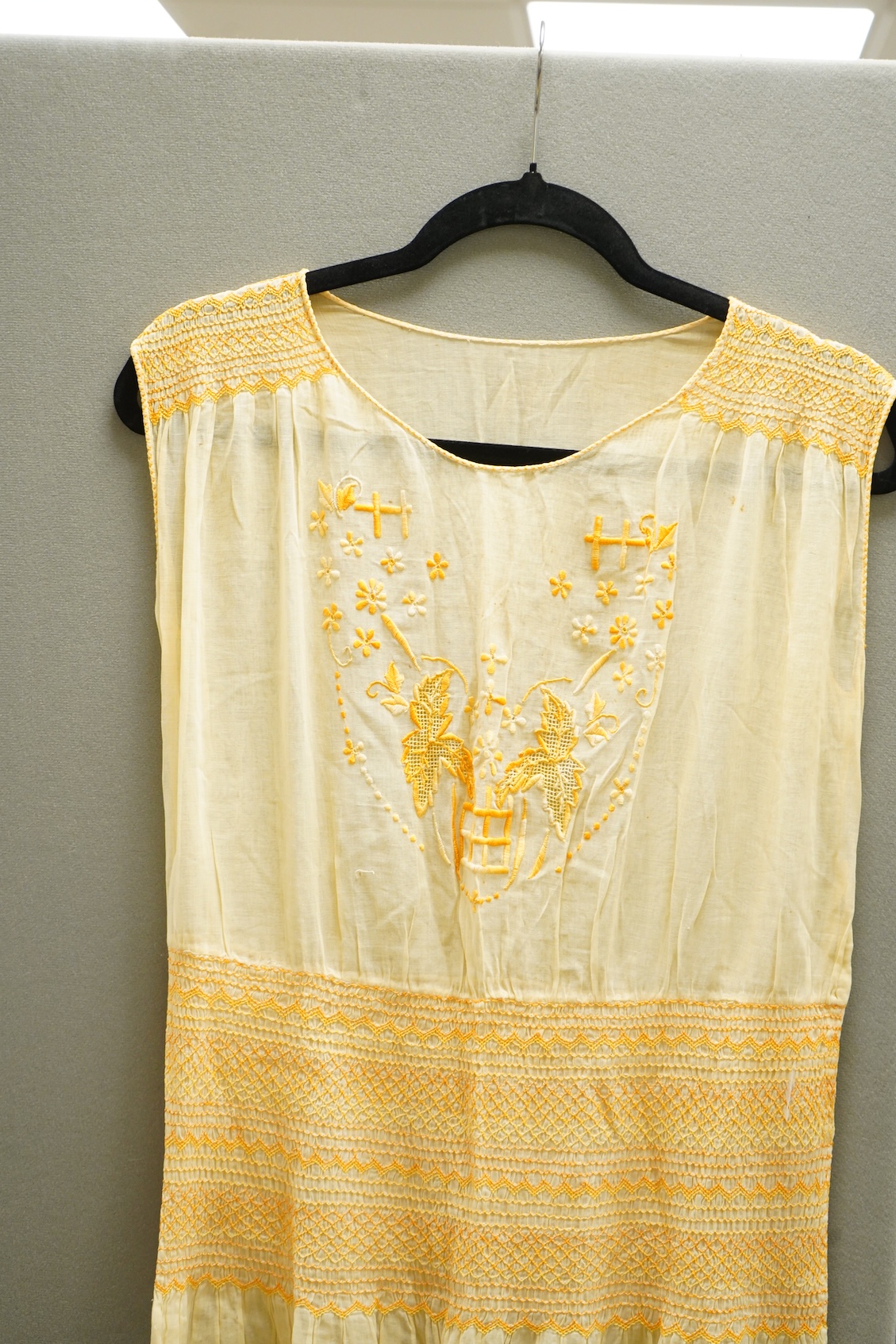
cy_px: 671
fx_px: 2613
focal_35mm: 70
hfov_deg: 19.5
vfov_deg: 28.8
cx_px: 446
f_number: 5.6
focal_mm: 69
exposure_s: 1/160
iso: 3200
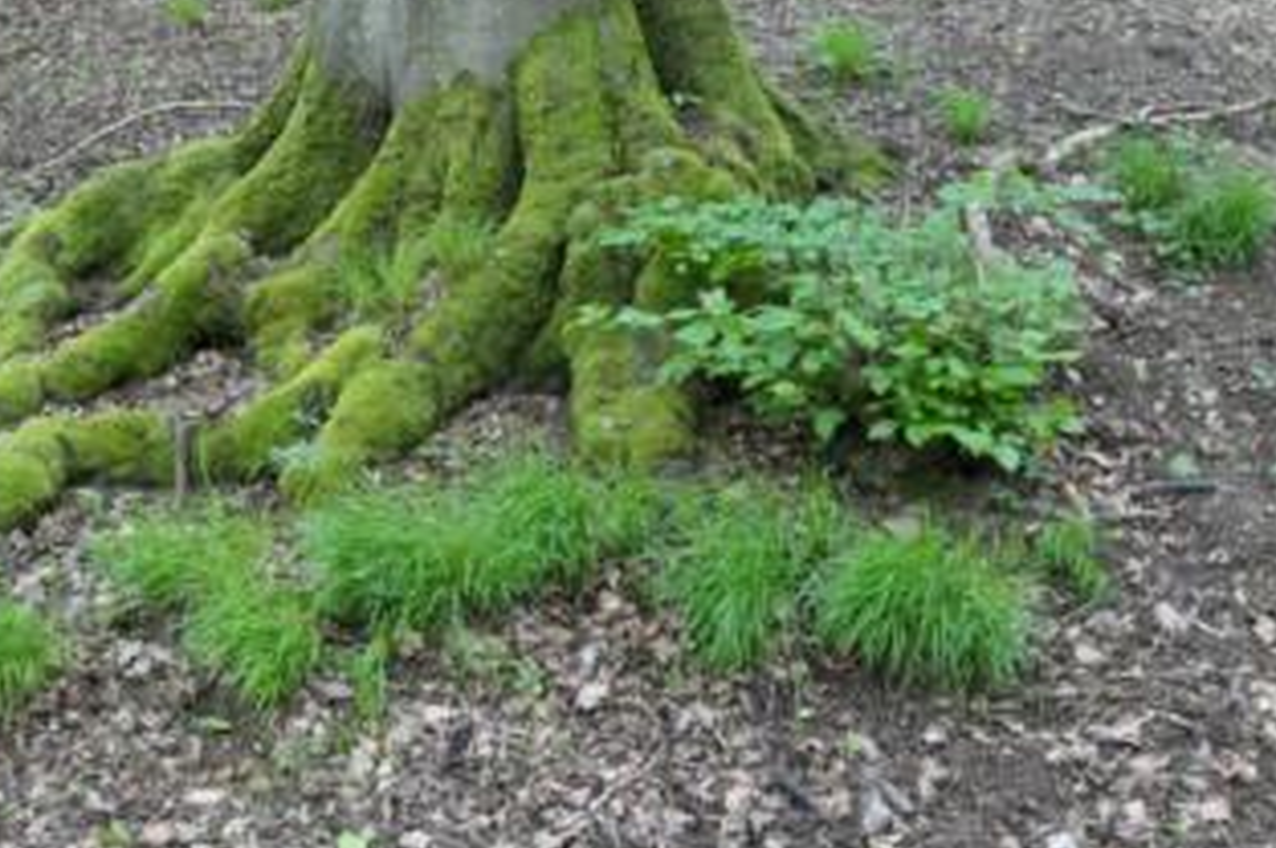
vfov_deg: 27.8
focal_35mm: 48
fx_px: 1700
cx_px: 510
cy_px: 259
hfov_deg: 41.0
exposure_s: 1/80
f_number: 3.5
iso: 1250
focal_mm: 10.9
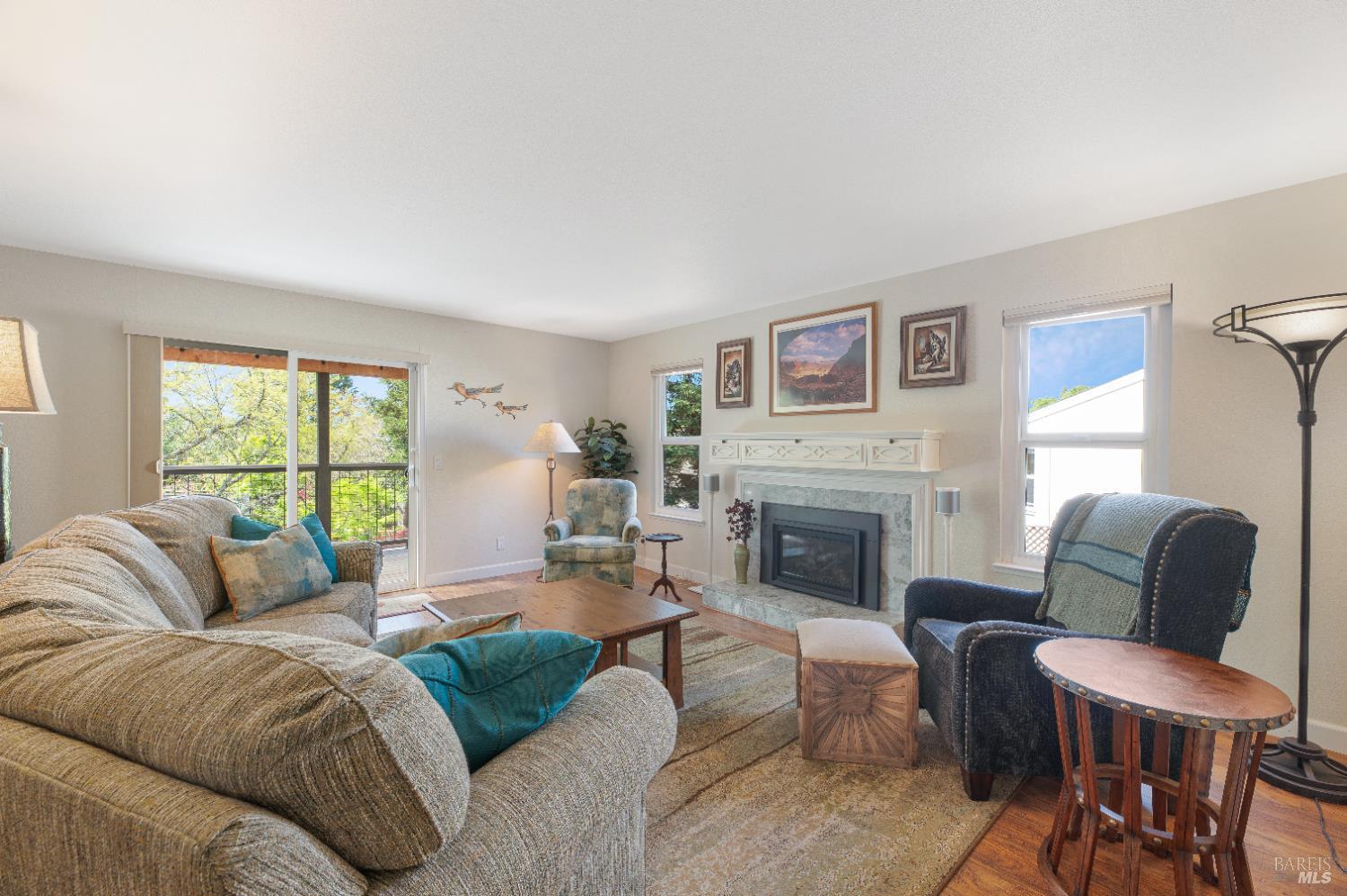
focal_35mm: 14
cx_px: 674
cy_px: 448
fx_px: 524
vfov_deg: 81.2
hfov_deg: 104.3
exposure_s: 5
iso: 100
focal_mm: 14
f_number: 11
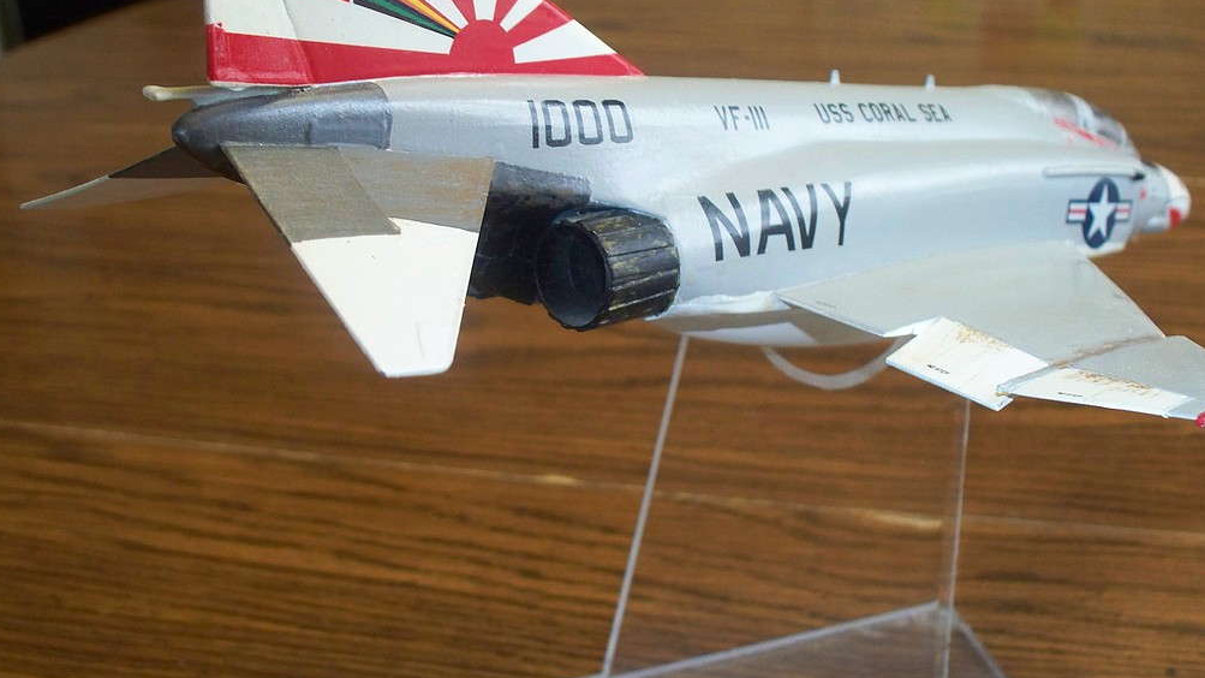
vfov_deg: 23.9
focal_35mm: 50
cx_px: 642
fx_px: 1597
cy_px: 257
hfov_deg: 41.3
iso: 200
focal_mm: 7.54
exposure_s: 1/60
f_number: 2.8
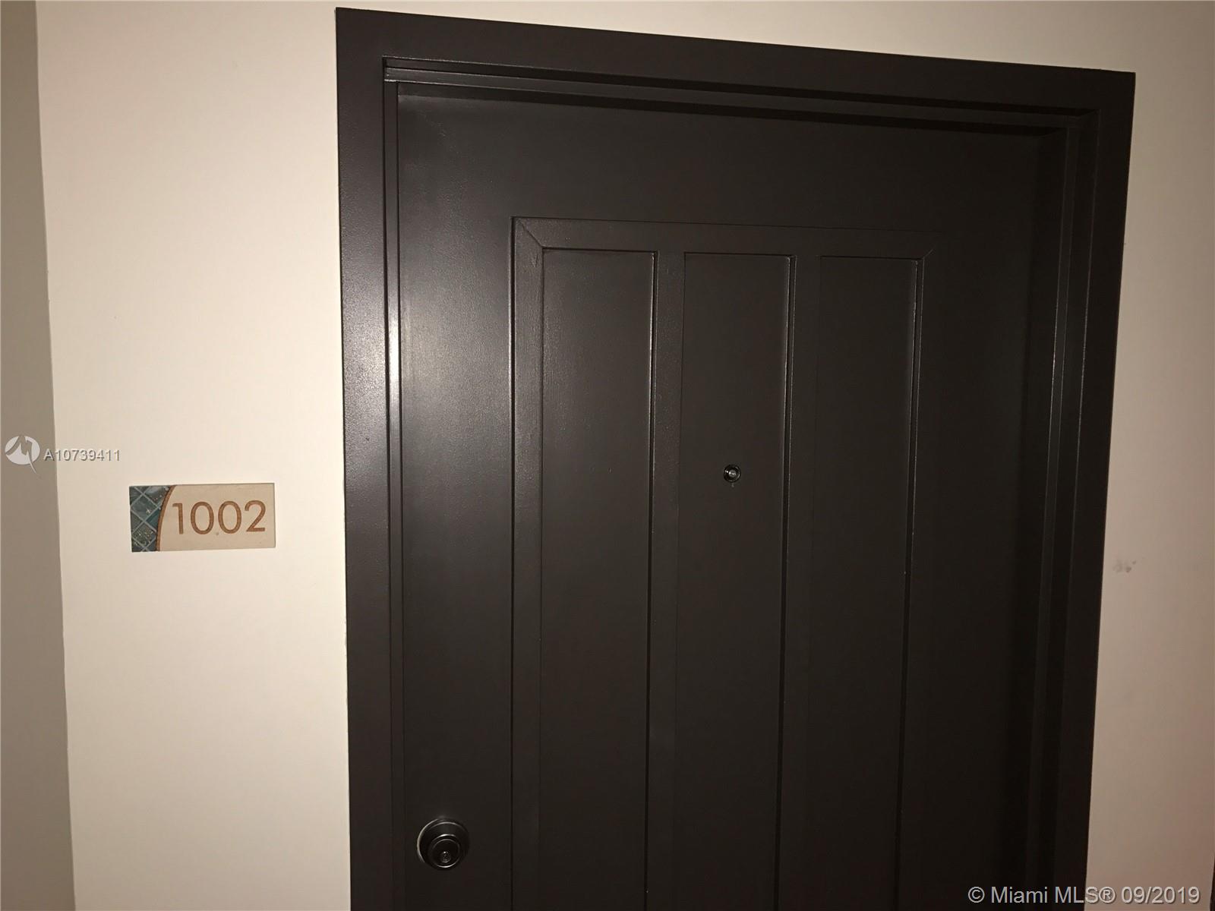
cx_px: 608
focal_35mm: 28
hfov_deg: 63.4
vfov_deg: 49.7
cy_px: 456
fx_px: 983
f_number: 1.8
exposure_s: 1/16
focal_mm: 3.99
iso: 32
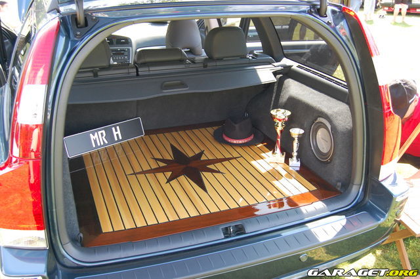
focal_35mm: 36
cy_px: 140
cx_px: 210
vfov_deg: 36.8
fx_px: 420
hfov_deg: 53.2
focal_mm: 24
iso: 800
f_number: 5.6
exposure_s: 1/160
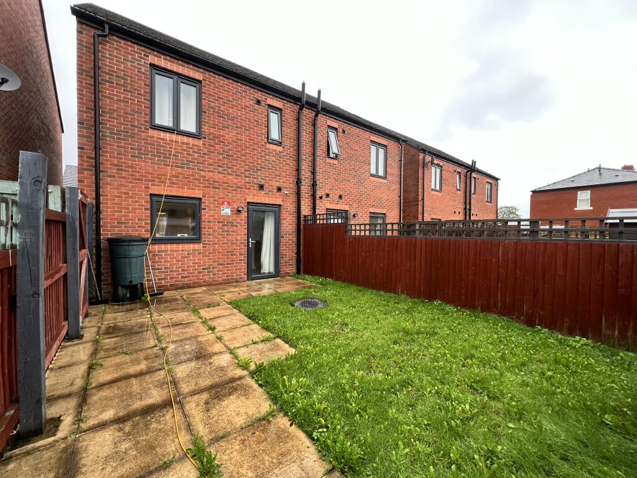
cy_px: 239
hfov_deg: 106.2
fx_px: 239
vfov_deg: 89.9
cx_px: 318
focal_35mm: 13
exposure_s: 1/99
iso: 160
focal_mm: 1.57
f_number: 1.8
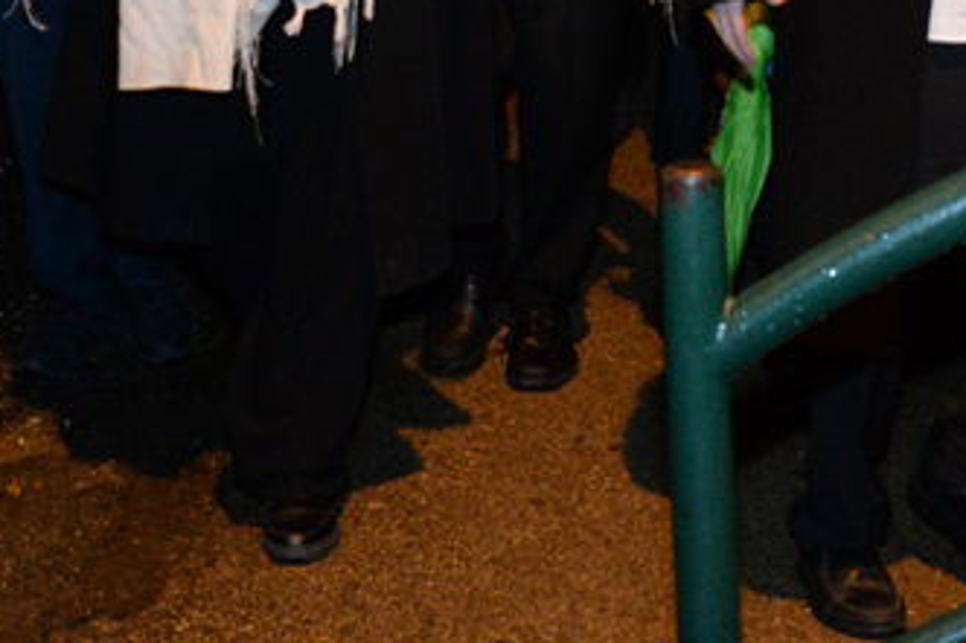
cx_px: 515
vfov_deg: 12.1
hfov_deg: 18.9
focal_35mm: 108
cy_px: -332
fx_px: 2896
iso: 3200
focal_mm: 28
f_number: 4.5
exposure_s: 1/60
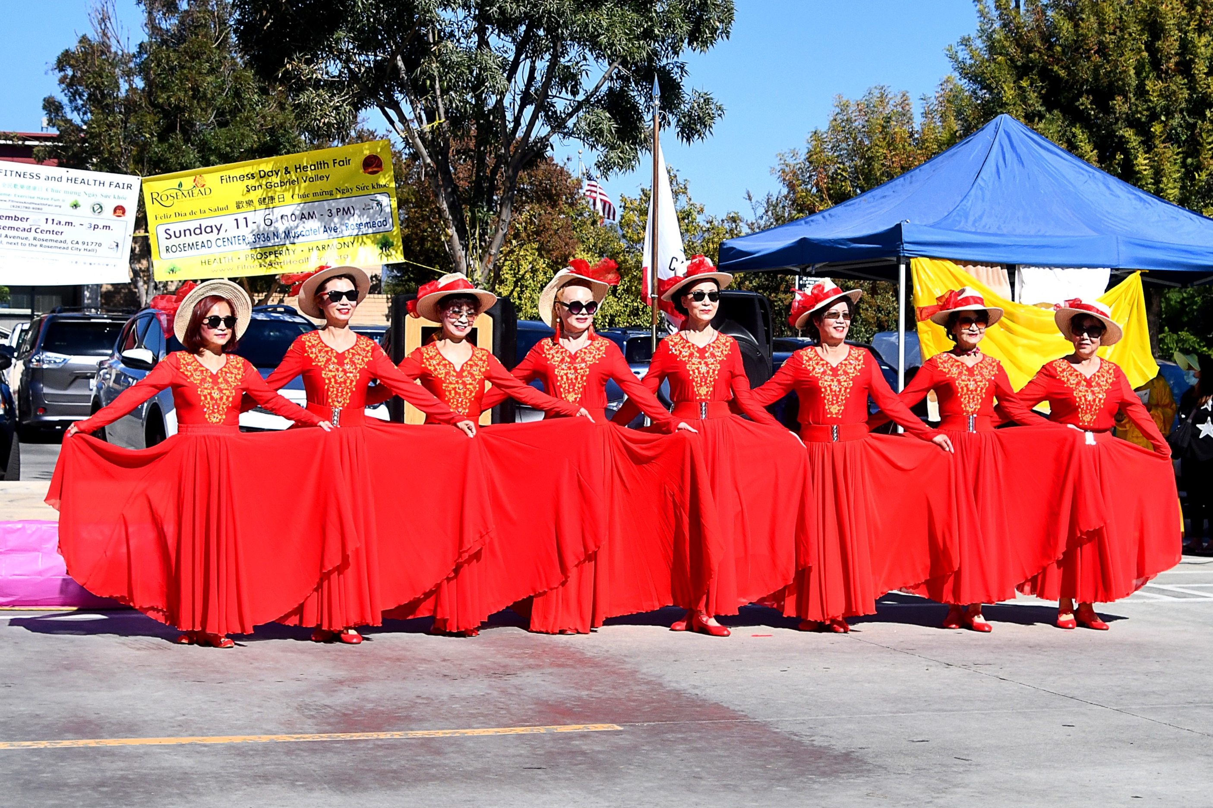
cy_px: 404
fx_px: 1044
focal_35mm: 31
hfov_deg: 60.3
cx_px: 606
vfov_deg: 42.3
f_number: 8
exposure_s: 1/1000
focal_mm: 31
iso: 320
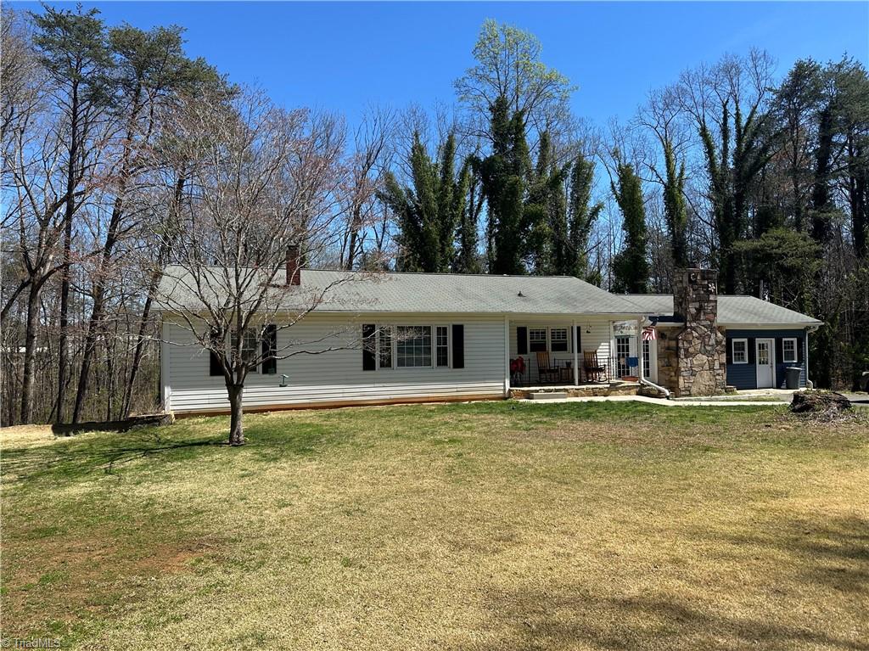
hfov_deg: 71.6
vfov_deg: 56.8
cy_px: 326
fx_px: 602
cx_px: 434
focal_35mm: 24
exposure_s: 1/3597
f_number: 1.78
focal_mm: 6.86
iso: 80
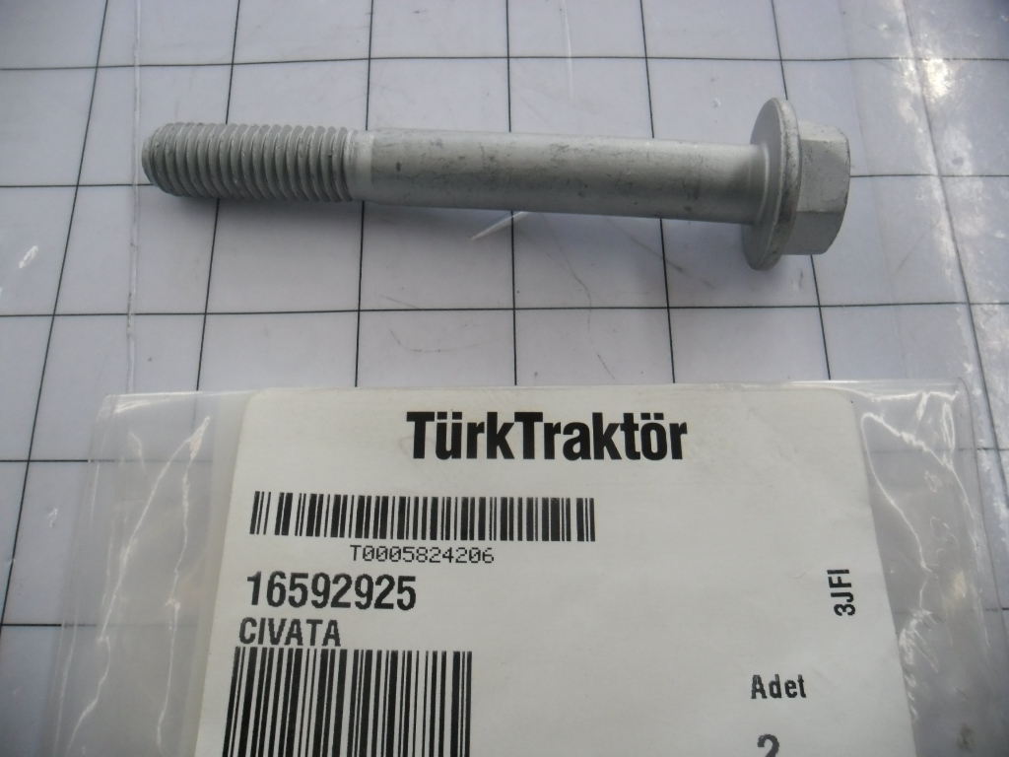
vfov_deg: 51.4
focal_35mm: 27
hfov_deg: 65.3
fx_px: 787
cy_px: 378
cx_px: 504
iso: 100
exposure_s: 1/47
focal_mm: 4.9
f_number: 3.5
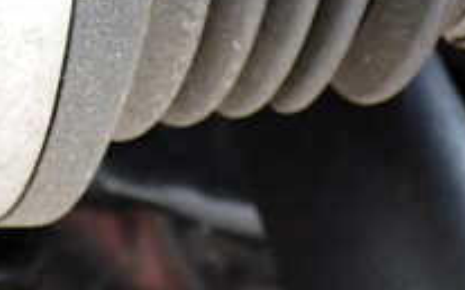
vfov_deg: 10.0
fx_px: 1595
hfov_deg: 16.4
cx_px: 52
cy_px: -155
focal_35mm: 126
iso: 500
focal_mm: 7.31
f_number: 2.8
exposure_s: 1/40
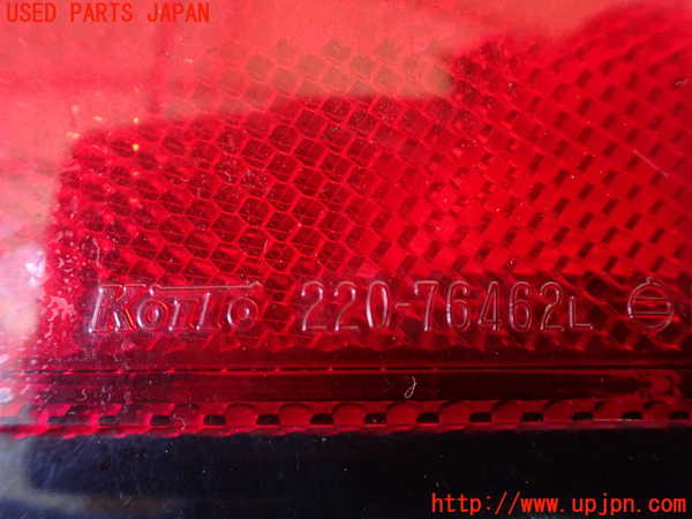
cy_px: 260
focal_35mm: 30
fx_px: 600
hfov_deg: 60.0
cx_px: 346
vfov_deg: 46.8
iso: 800
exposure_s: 1/60
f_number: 2.3
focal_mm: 5.4
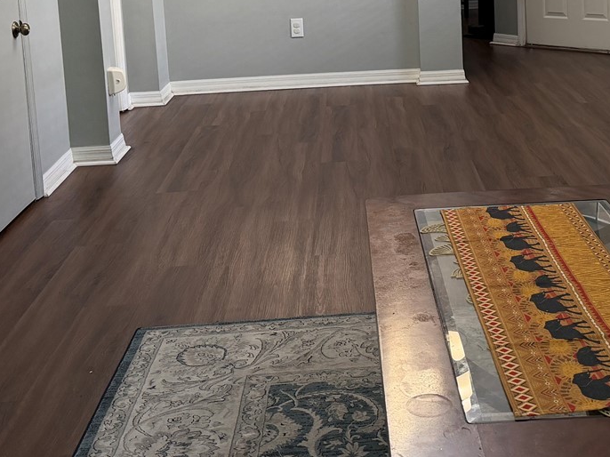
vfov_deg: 25.1
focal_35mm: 56
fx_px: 986
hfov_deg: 34.0
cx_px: 407
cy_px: 25
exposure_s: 1/152
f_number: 1.78
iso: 200
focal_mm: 6.76
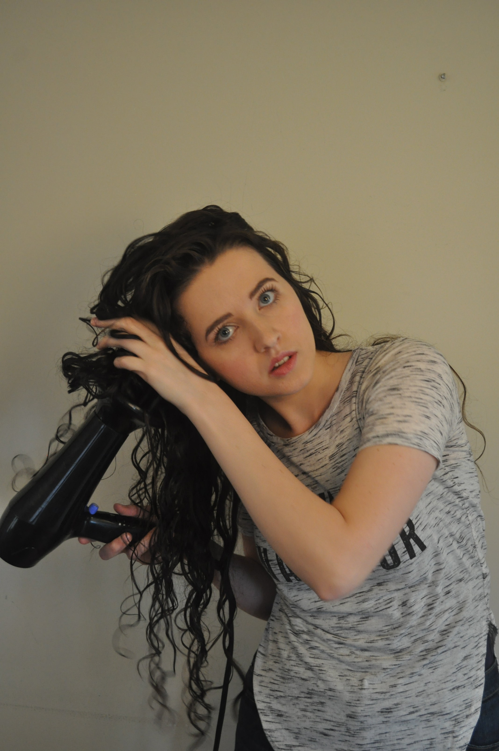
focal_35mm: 48
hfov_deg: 28.0
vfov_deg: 41.2
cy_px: 376
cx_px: 250
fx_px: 1001
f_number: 4.8
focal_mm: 32
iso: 1000
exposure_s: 1/30
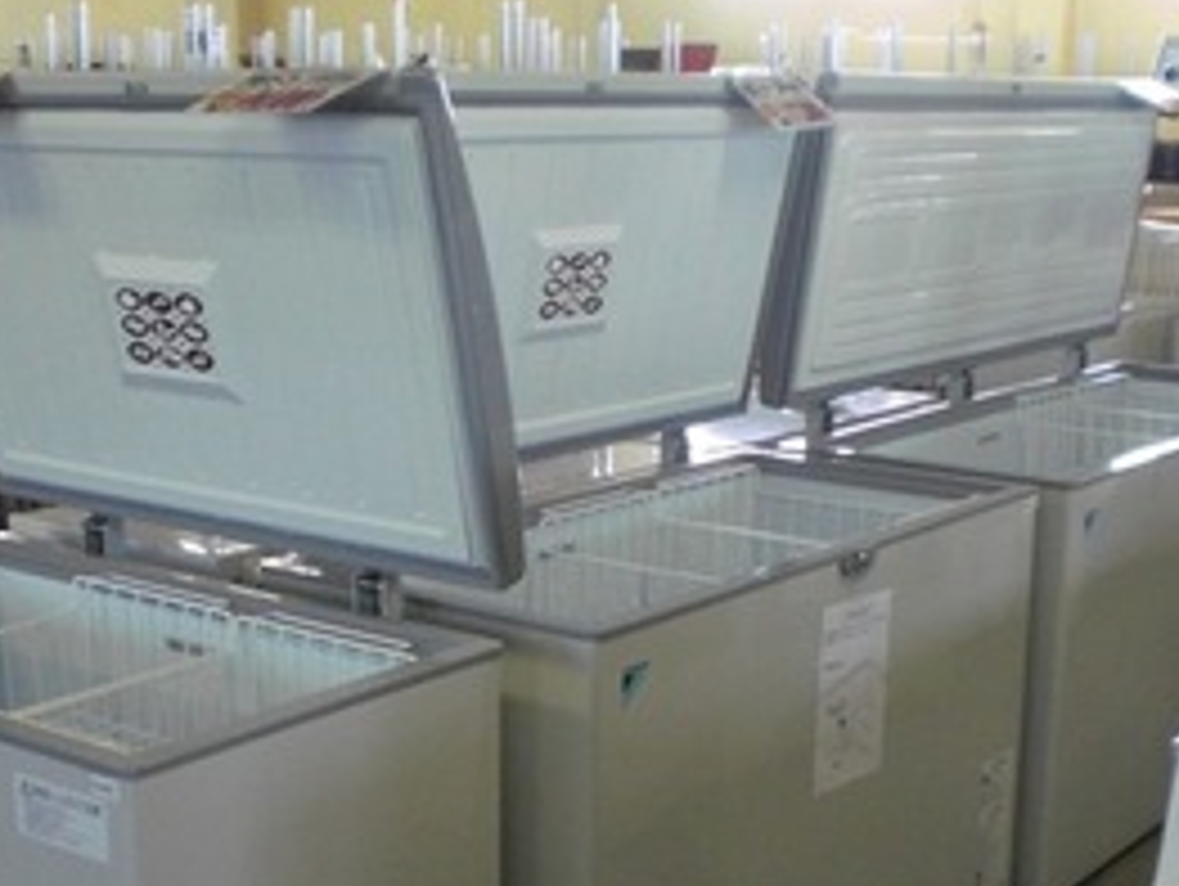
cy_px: 612
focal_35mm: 58
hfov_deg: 33.2
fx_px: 1977
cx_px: 580
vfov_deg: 25.1
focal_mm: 6.3
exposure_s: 1/100
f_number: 3.1
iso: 400
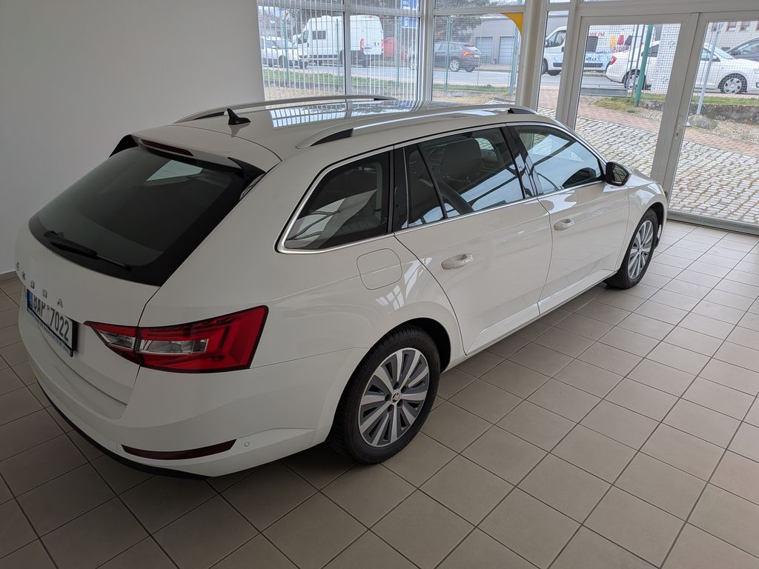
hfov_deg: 71.6
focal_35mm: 24
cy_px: 284
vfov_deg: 56.8
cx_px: 380
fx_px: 526
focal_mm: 4.53
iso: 43
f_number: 1.7
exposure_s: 1/100
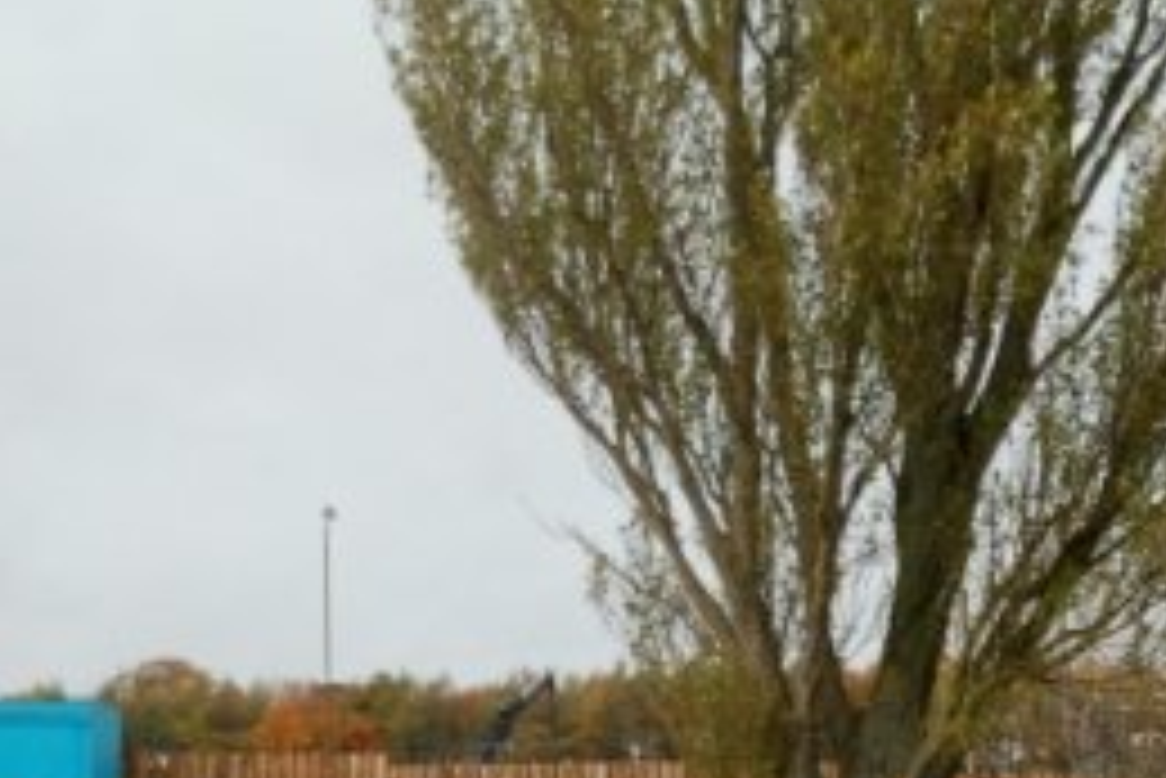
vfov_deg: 9.2
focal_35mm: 148
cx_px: 968
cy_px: 940
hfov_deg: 13.8
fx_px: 4796
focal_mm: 40
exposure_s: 1/500
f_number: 4.8
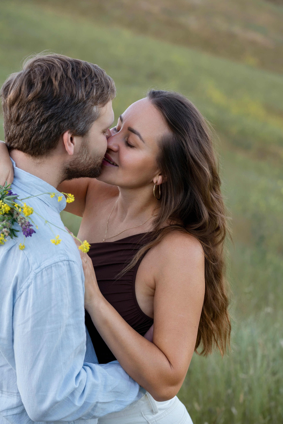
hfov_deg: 16.1
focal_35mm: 85
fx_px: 1002
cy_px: 212
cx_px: 142
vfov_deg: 23.9
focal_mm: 85
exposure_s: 1/100
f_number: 4
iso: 200
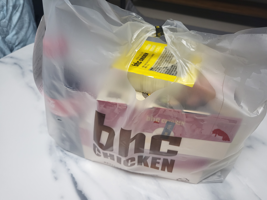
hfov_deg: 65.3
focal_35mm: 27
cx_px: 138
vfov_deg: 51.4
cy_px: 101
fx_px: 208
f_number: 1.8
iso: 125
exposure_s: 1/120
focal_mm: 4.25
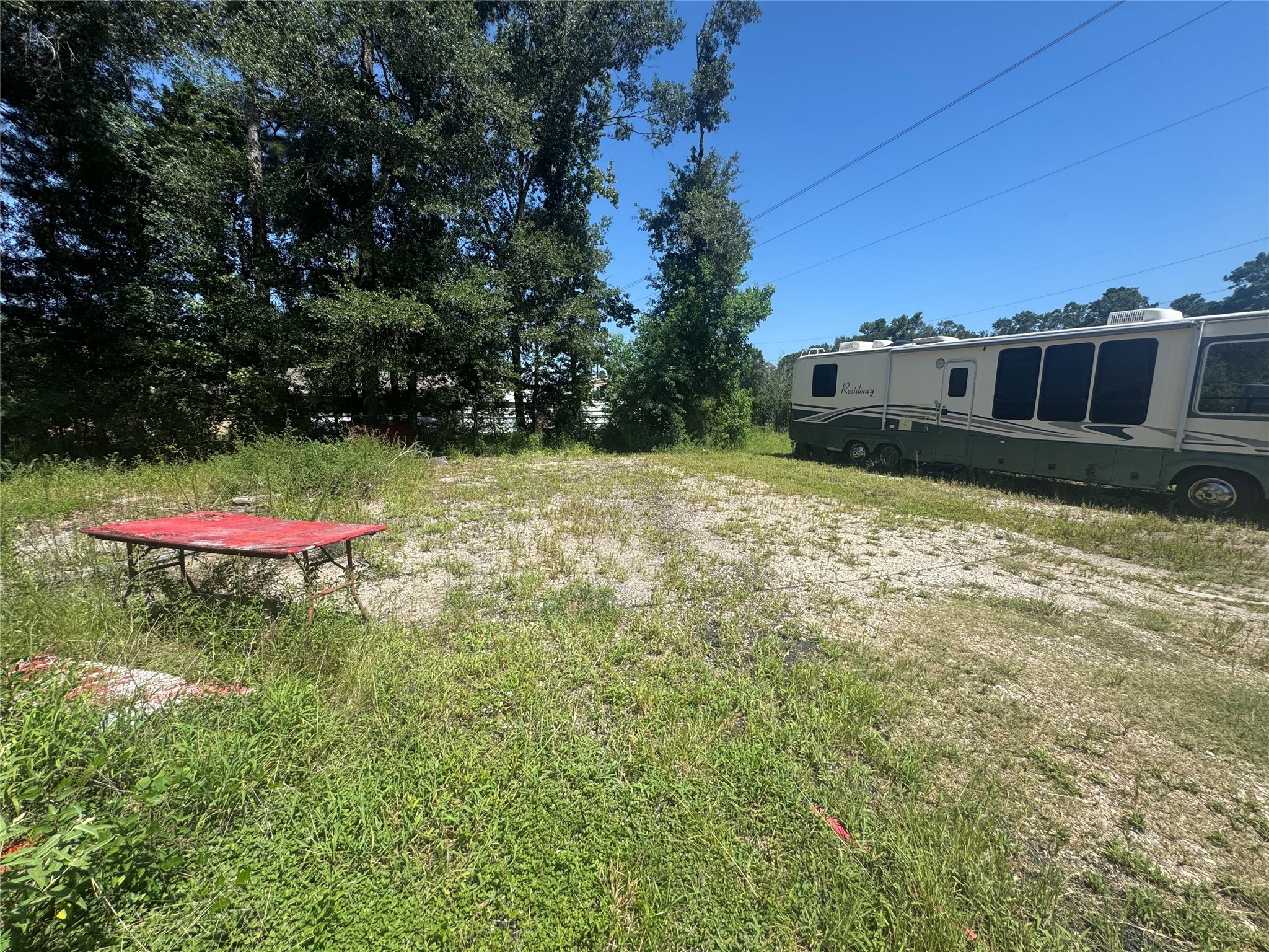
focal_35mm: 14
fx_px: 513
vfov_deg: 85.7
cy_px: 476
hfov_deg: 102.1
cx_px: 634
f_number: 2.2
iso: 40
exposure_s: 1/1395
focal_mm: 2.22
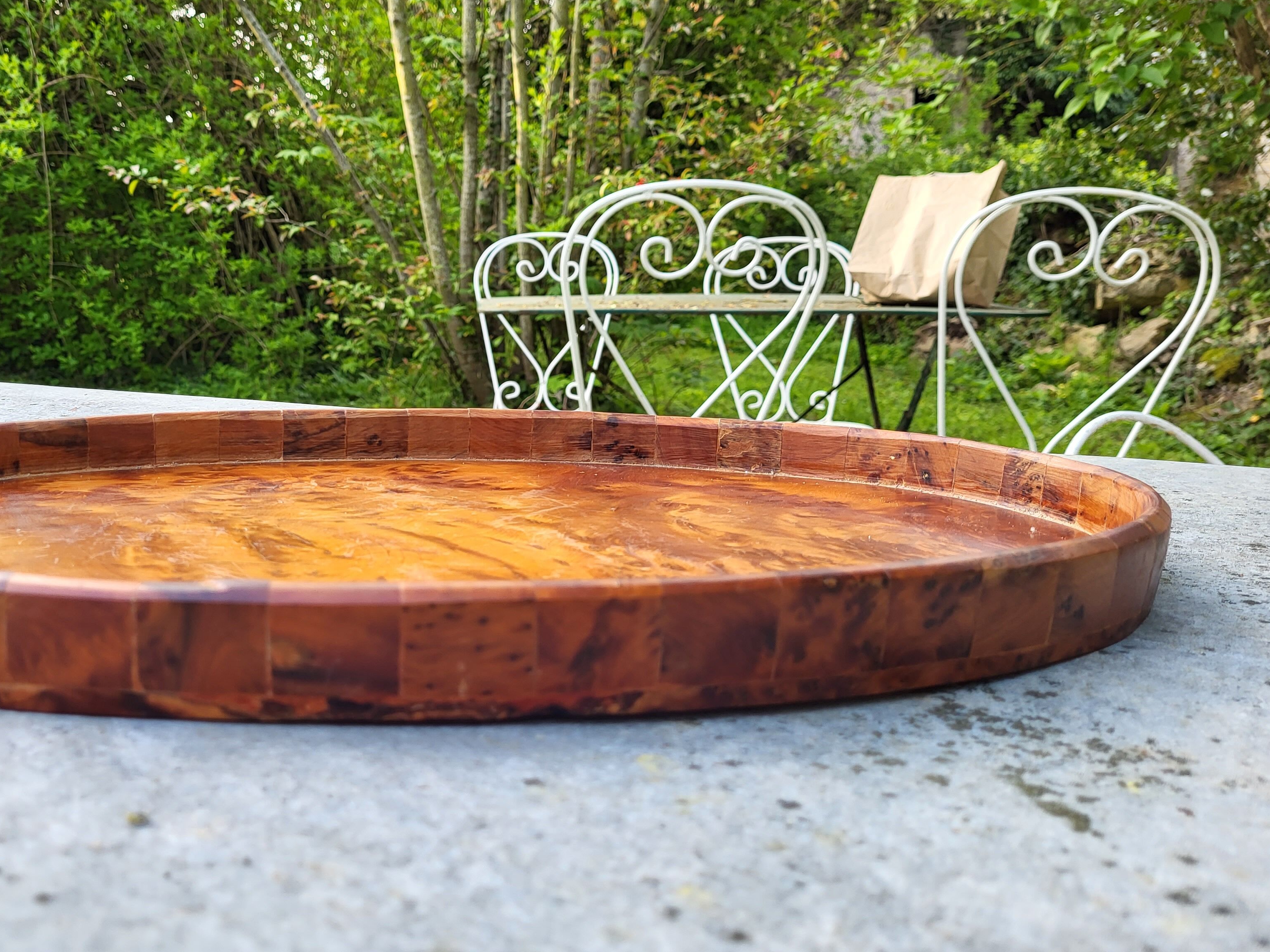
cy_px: 488
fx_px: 1247
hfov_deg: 53.2
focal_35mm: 34
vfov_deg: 41.8
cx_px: 457
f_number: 1.8
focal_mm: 5.4
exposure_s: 1/100
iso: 64
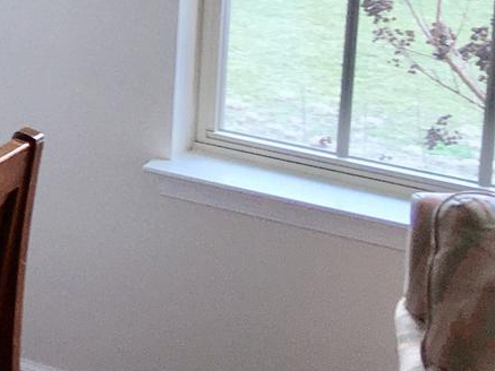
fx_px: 1945
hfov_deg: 12.9
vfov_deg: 10.7
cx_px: -438
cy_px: -105
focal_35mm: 136
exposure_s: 1/60
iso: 25
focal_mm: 4.15
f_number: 2.2
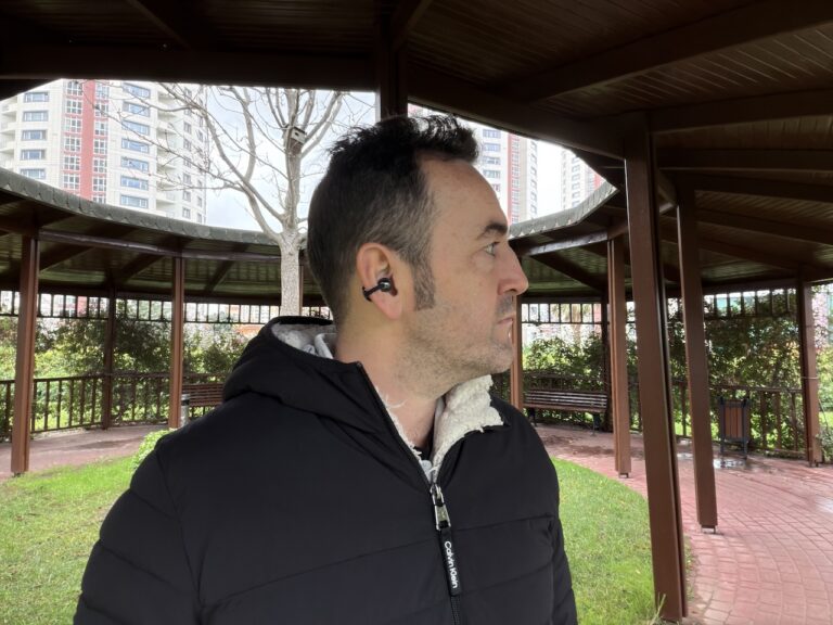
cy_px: 312
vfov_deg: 58.9
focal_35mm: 23
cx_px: 416
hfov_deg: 73.9
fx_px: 553
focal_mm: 2.71
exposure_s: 1/60
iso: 80
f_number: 1.9
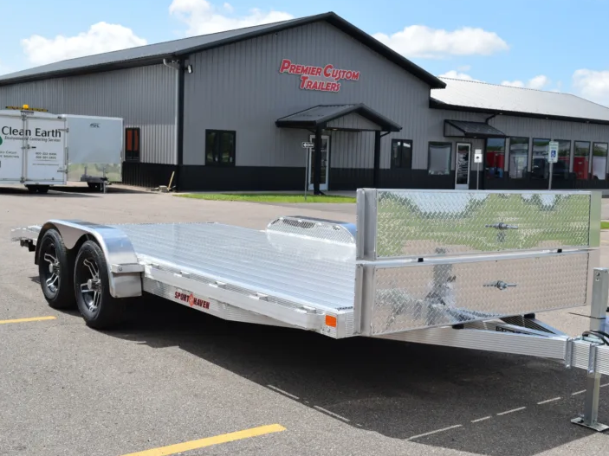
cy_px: 225
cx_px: 345
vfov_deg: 31.5
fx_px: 809
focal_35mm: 46
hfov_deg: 41.2
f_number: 10
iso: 200
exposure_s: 1/400
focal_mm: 28
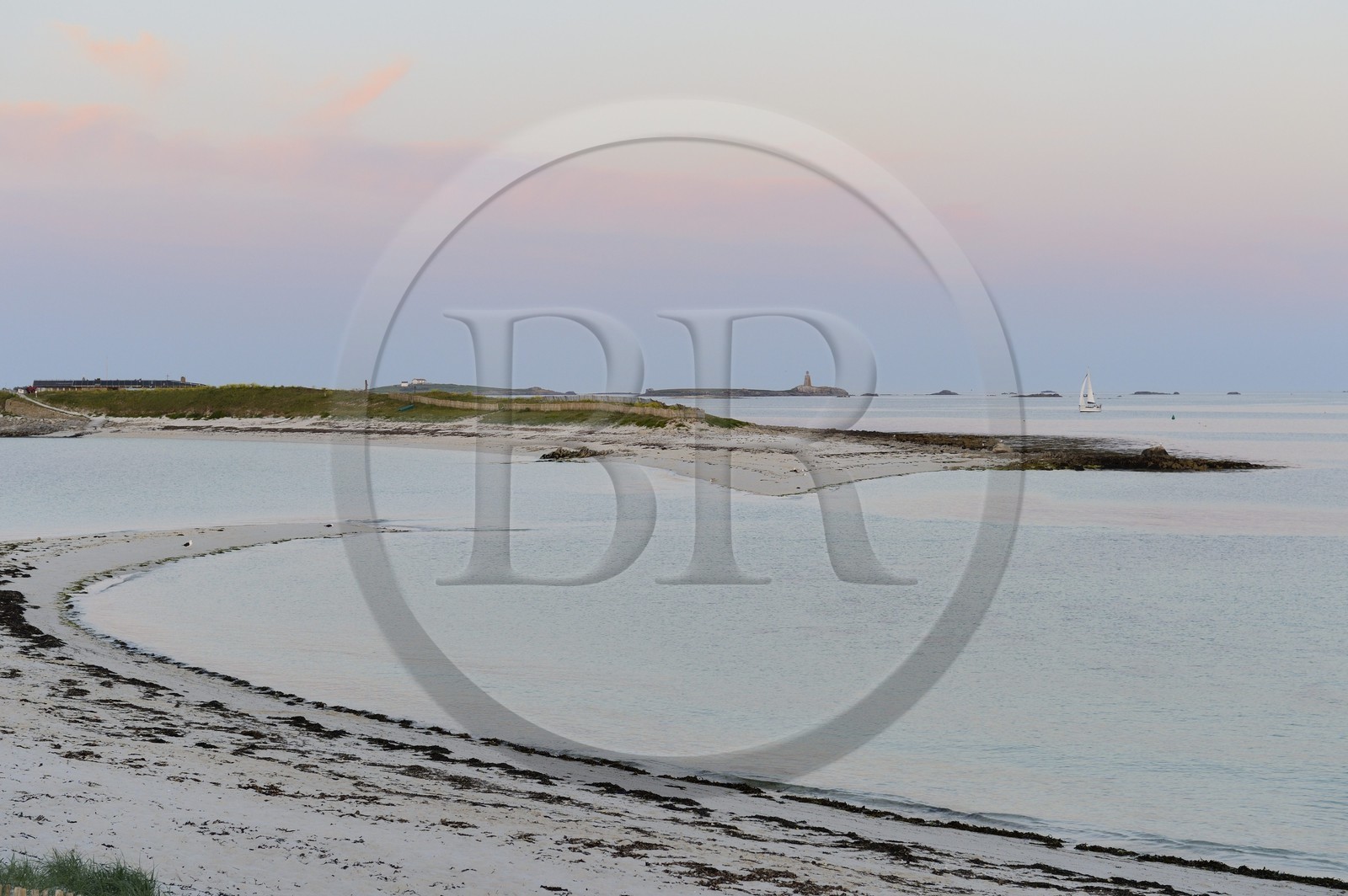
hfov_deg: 28.9
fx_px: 2619
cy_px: 448
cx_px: 674
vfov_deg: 19.4
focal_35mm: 70
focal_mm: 70
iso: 400
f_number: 8
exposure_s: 1/80
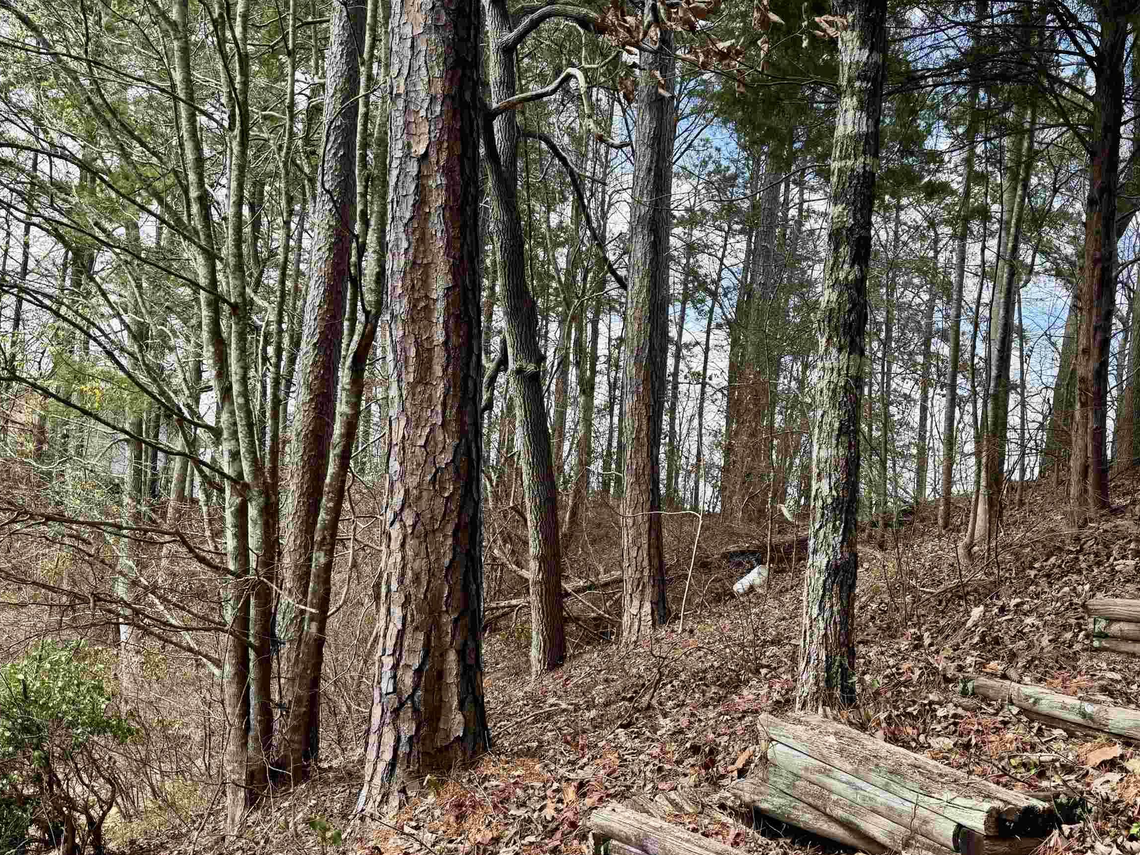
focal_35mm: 32
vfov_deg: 44.0
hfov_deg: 56.6
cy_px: 489
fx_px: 1054
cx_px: 658
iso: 80
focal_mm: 6.76
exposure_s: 1/1076
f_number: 1.78
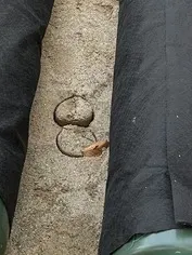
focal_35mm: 110
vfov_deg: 16.4
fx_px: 813
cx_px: 67
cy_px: -125
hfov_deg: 13.4
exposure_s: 1/387
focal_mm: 6.9
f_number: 1.8
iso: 80
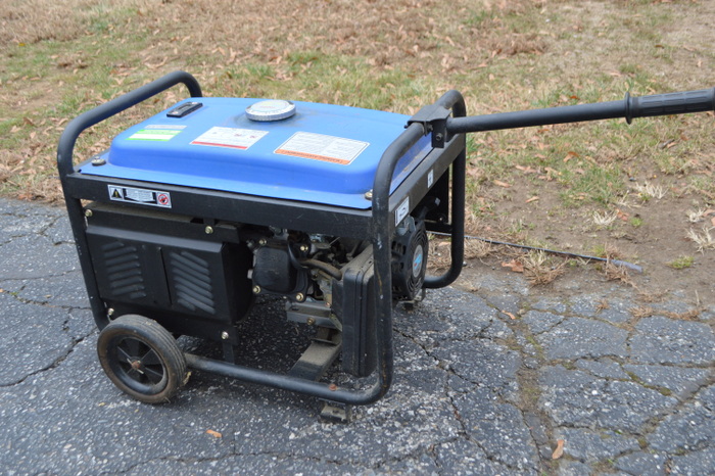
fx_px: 774
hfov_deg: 49.6
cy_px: 238
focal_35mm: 39
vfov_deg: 34.2
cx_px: 358
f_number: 5.6
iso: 400
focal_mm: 26
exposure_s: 1/125
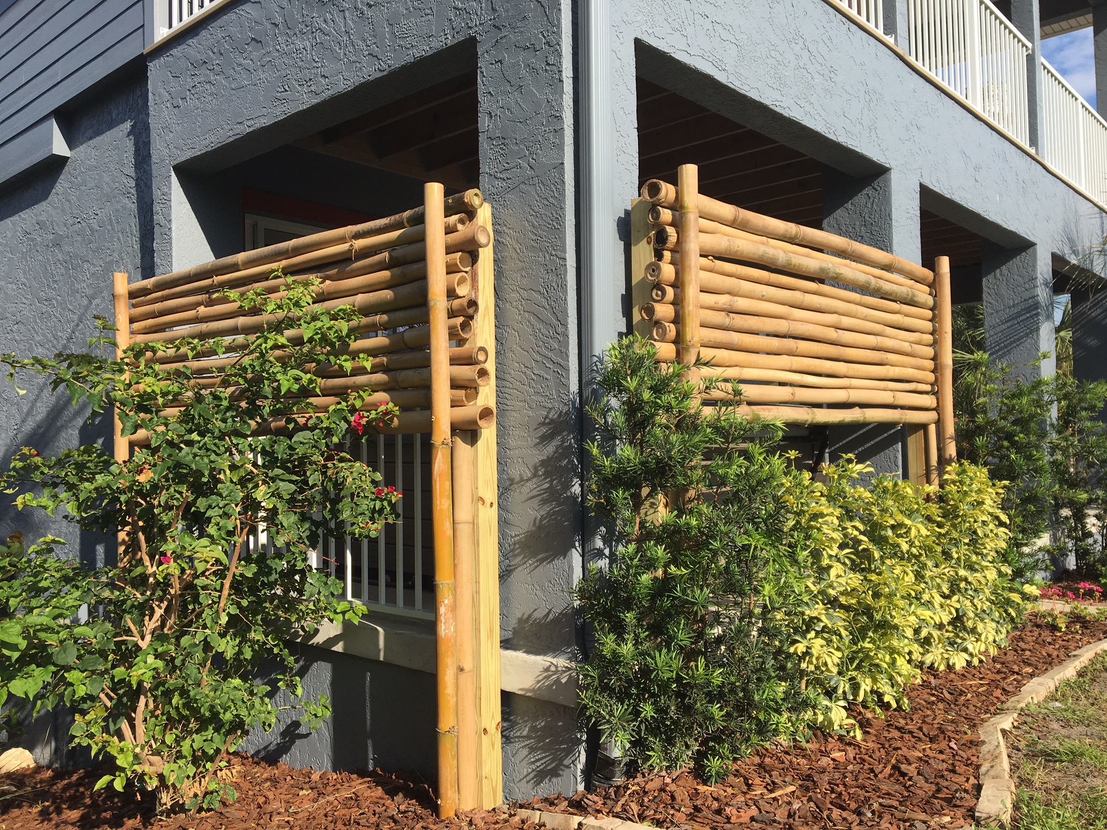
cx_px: 554
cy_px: 415
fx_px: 927
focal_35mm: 29
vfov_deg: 48.2
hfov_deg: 61.7
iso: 25
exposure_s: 1/1131
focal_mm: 4.15
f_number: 2.2
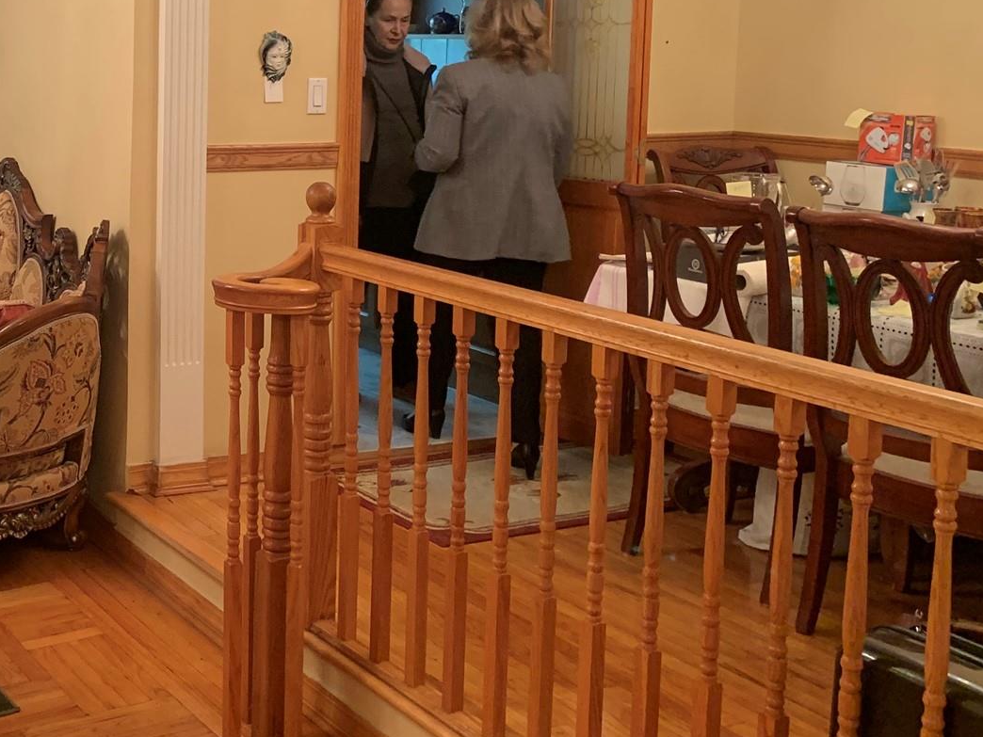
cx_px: 73
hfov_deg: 35.0
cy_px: 199
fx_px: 1448
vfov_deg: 28.2
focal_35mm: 51
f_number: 1.8
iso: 200
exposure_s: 1/60
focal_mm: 4.25
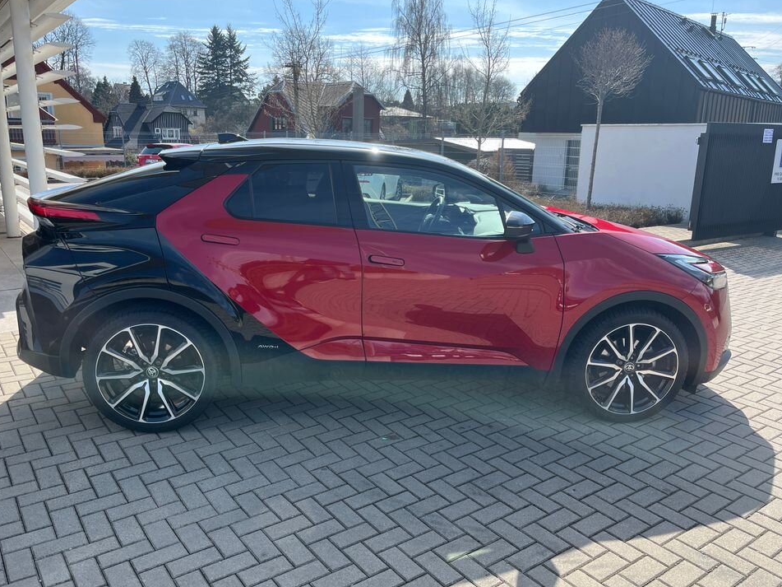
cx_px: 372
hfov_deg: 63.4
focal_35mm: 28
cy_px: 297
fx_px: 632
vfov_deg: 49.7
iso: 50
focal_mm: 5.1
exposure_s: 1/1225
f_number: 1.6
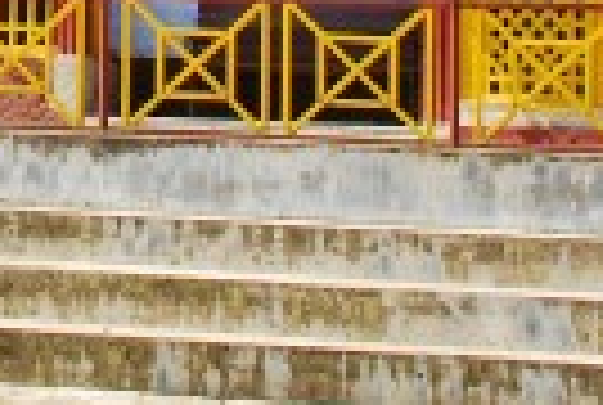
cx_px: -238
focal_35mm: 221
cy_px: -572
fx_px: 3710
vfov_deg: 6.0
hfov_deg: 9.1
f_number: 9
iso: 250
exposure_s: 1/250
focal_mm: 26
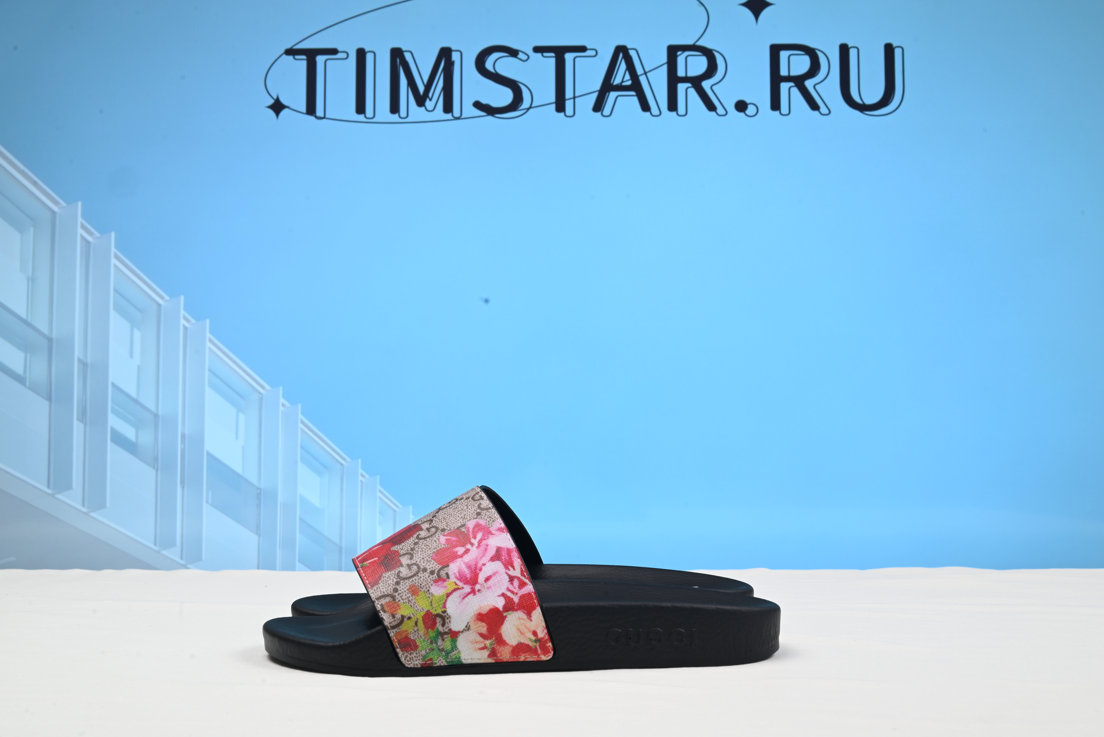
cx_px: 552
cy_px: 368
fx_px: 1227
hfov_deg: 48.4
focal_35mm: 40
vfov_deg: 33.4
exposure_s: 1/2.5
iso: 100
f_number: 16
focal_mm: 40
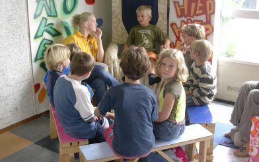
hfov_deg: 41.8
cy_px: 75
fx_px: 339
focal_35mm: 48
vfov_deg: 26.9
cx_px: 130
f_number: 2.9
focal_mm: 6.7
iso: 70
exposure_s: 1/38
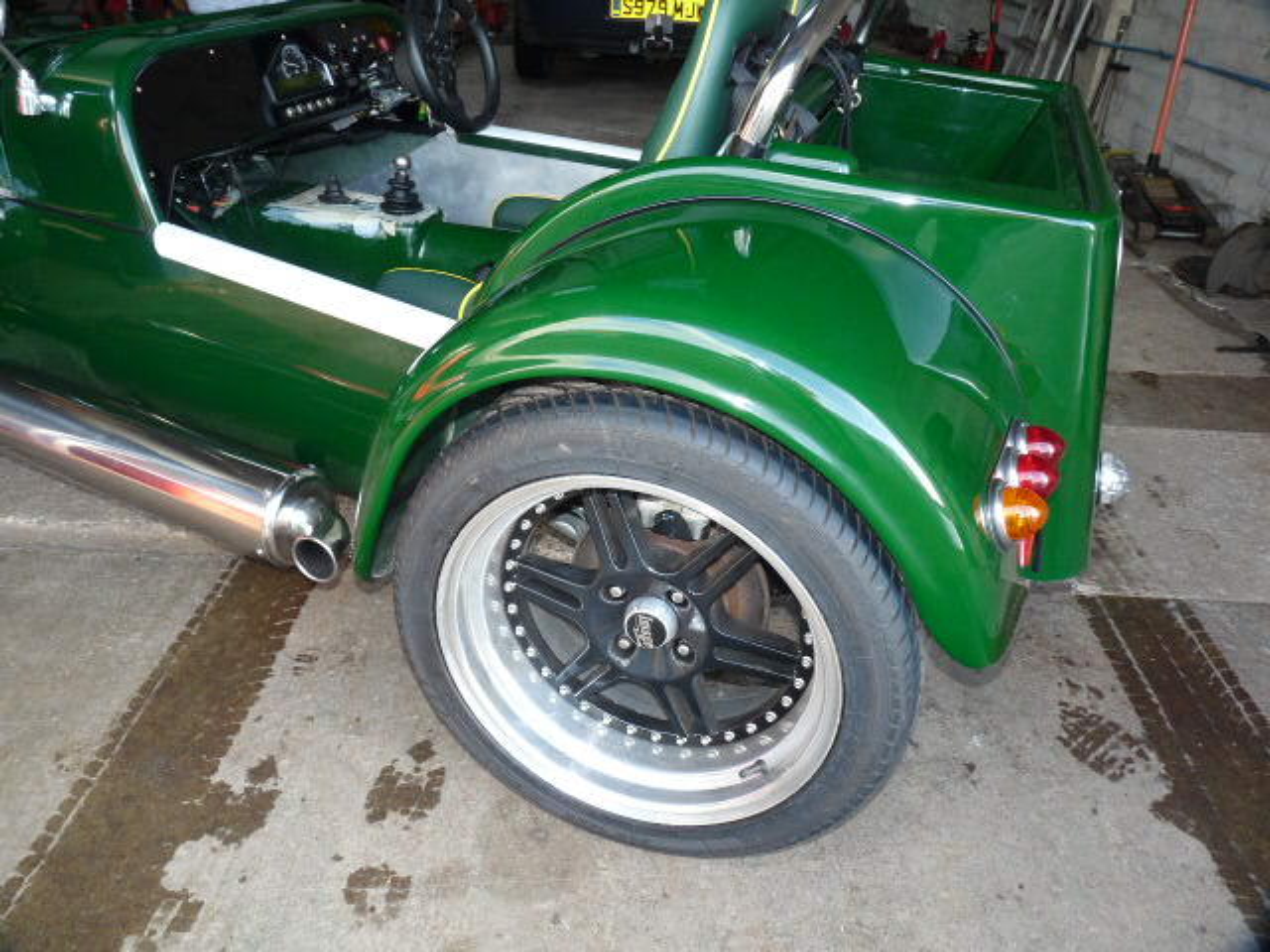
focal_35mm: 27
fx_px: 991
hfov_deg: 65.3
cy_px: 476
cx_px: 635
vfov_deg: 51.4
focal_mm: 4.8
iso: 125
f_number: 2.8
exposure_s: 1/30
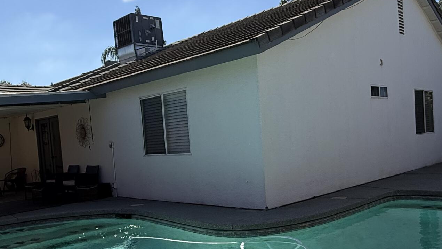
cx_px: 210
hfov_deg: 55.3
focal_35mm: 36
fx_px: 422
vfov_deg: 32.7
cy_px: 158
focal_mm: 2.22
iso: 50
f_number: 2.2
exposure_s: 1/2024
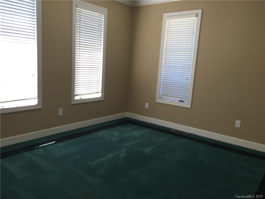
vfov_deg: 48.2
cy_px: 100
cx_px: 132
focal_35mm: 29
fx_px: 222
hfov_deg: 61.7
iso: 32
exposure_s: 1/60
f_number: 2.2
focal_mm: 4.15
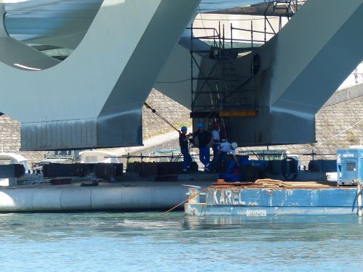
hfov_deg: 2.3
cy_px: 136
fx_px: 9123
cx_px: 182
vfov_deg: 1.7
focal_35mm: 870
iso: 100
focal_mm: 108
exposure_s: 1/500
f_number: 4
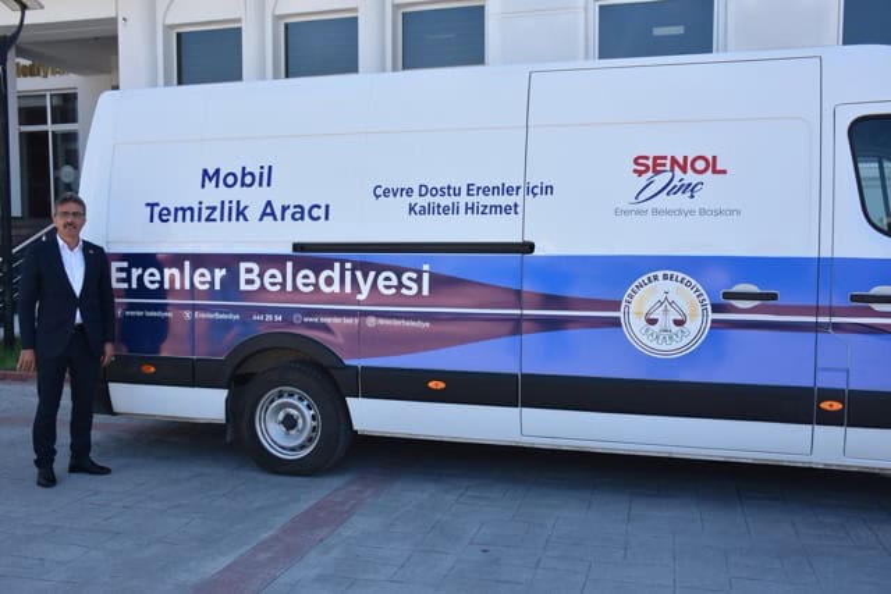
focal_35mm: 34
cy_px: 297
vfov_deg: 38.4
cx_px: 446
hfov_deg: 55.1
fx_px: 854
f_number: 8
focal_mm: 23
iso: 400
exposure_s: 1/500
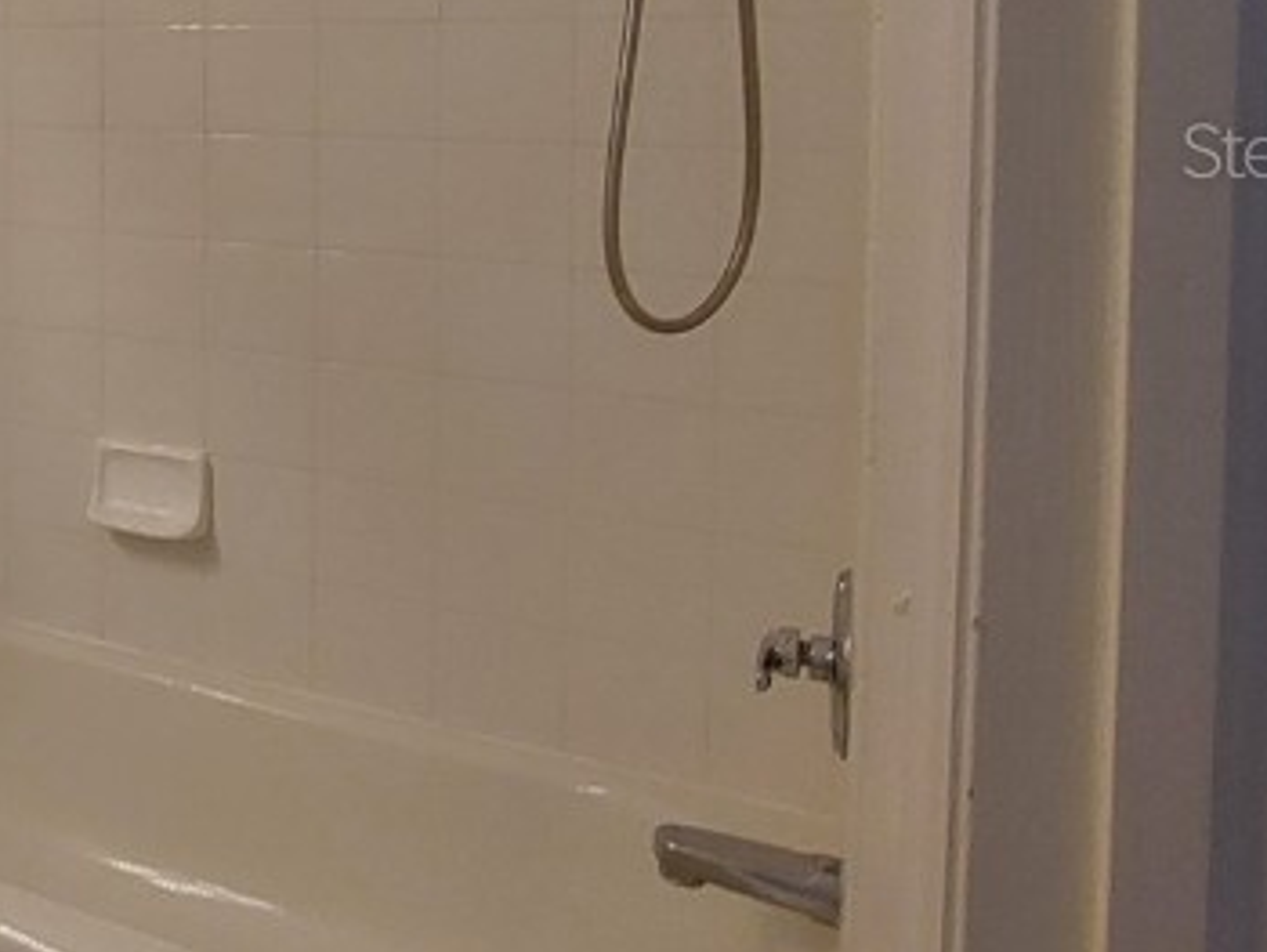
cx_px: -329
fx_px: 1392
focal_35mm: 38
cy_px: 148
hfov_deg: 35.6
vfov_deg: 36.1
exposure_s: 1/60
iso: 160
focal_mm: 1.74
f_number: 2.2
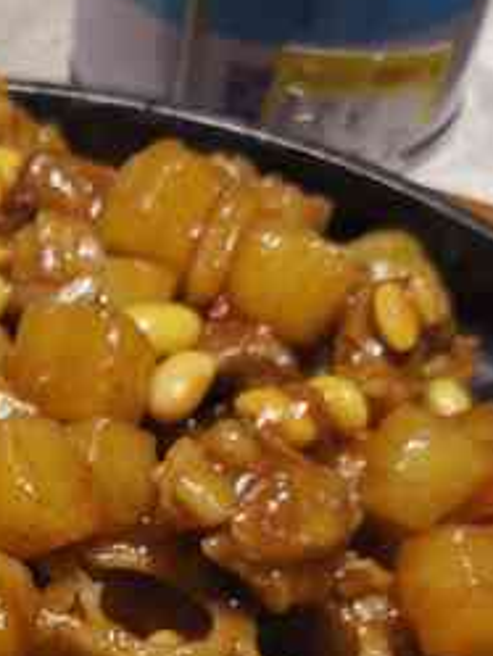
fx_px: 1916
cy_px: 805
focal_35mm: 101
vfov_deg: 18.4
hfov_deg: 14.0
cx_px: -166
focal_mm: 4.75
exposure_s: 1/100
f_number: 1.8
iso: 64
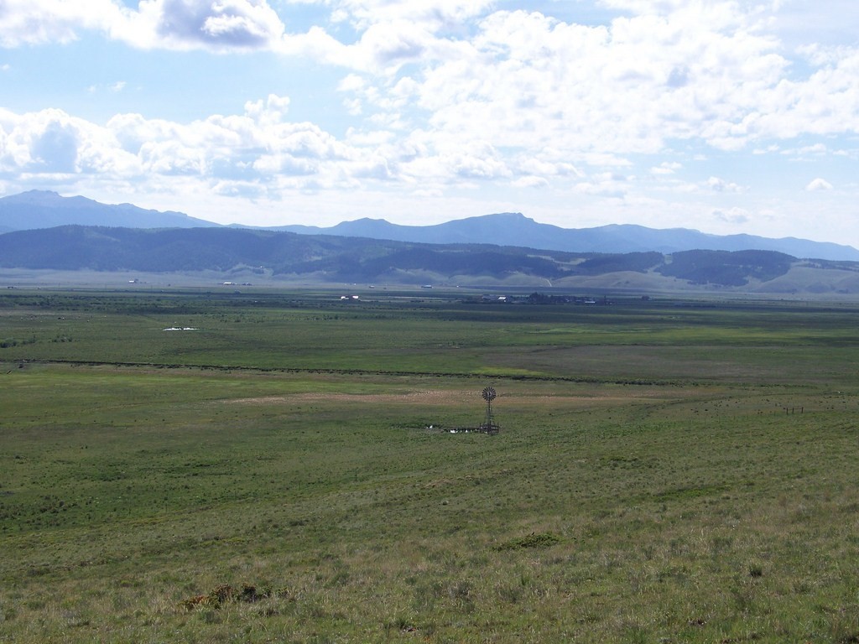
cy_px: 322
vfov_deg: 23.7
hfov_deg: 31.2
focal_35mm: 62
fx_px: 1539
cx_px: 430
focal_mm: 10.5
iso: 64
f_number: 4.5
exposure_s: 1/640
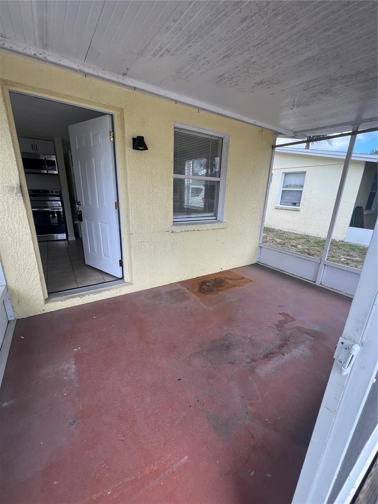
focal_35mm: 13
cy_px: 252
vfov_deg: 106.2
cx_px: 189
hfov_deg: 89.9
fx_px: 189
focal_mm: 1.57
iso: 32
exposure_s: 1/304
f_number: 1.8
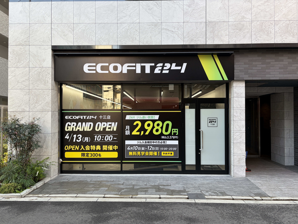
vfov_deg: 53.1
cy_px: 112
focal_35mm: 26
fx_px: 224
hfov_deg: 67.3
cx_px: 149
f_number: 1.6
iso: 40
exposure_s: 1/202
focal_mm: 5.96
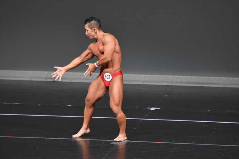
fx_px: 2488
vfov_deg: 3.7
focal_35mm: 375
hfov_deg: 5.5
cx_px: 120
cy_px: 80
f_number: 5.6
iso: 4000
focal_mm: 250
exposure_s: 1/400
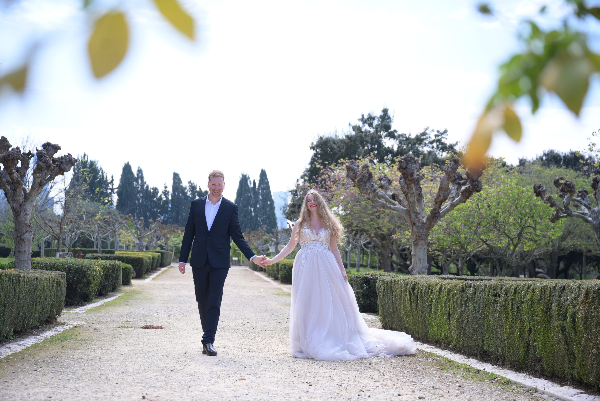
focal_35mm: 49
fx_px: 817
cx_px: 300
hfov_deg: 40.3
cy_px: 200
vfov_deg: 27.5
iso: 125
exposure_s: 1/800
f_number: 3.5
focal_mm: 49
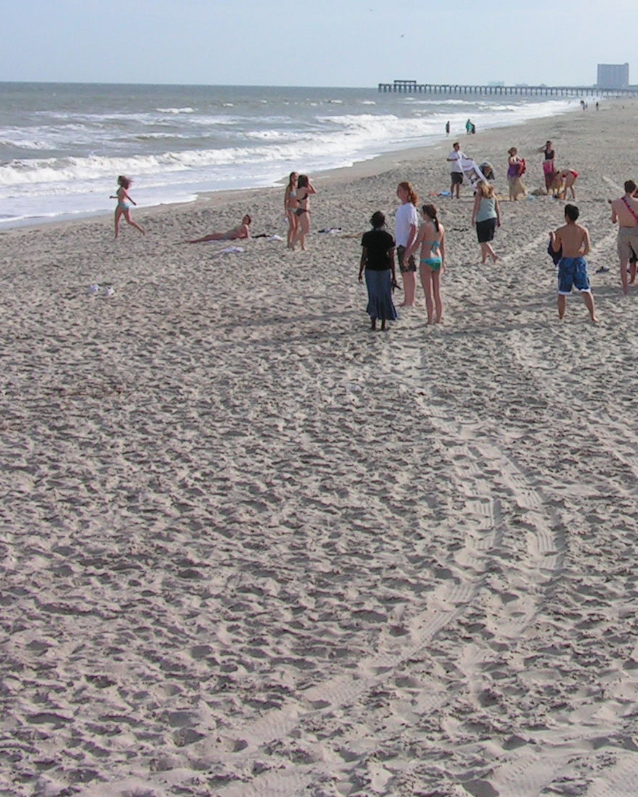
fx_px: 1816
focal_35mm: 77
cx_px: 628
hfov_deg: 19.4
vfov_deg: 24.5
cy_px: 213
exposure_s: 1/640
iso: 50
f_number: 5.6
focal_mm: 6.3
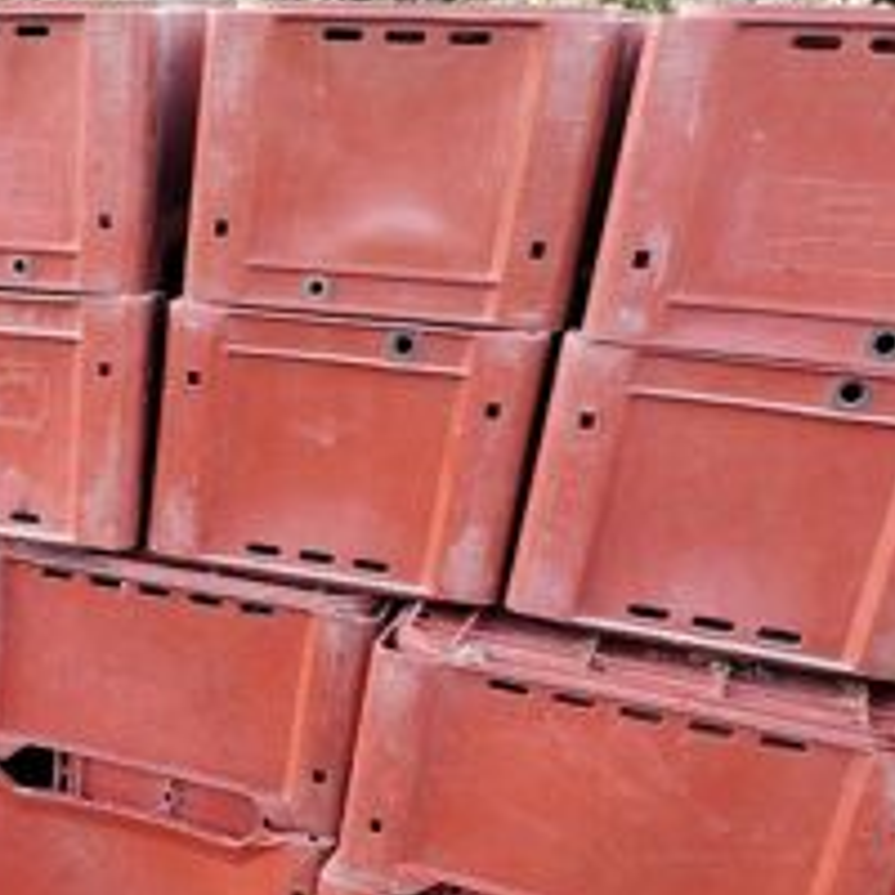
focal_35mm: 51
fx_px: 1492
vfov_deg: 32.0
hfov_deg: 30.3
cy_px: 779
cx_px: -58
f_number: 1.75
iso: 194
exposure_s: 1/50
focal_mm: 5.25
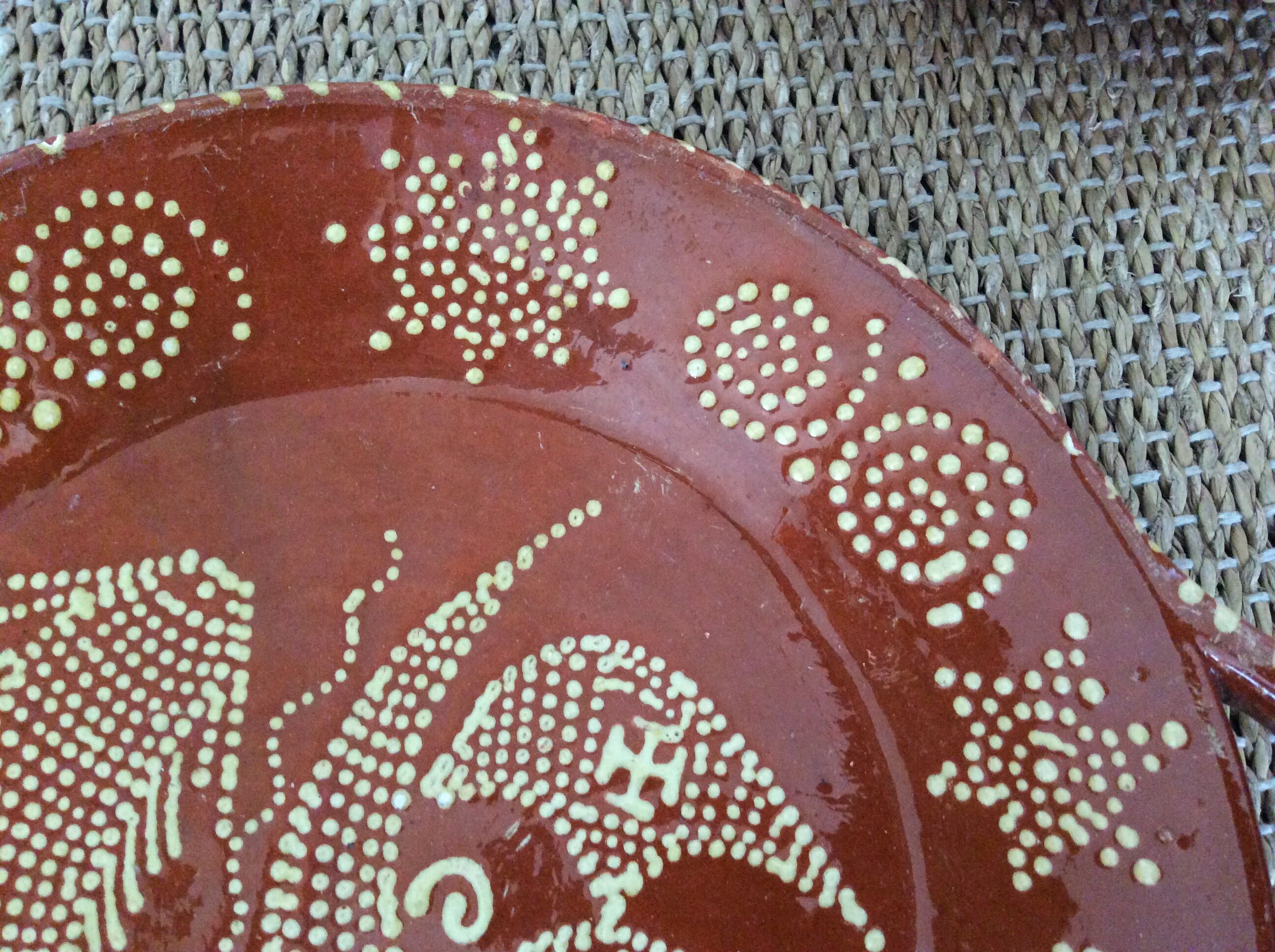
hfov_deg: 56.9
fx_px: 1177
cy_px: 476
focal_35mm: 32
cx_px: 638
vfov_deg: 44.1
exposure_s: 1/17
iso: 320
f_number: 2.4
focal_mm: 3.3
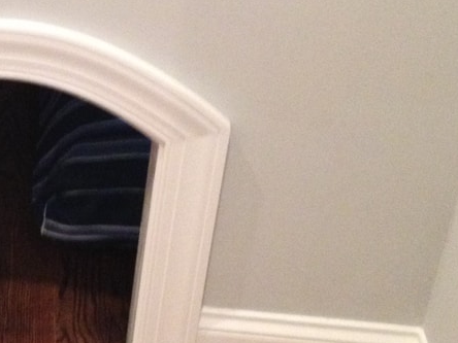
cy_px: 130
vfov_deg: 14.1
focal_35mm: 105
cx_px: -32
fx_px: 1389
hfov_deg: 18.1
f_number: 2.4
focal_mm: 4.28
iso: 400
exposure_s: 1/17
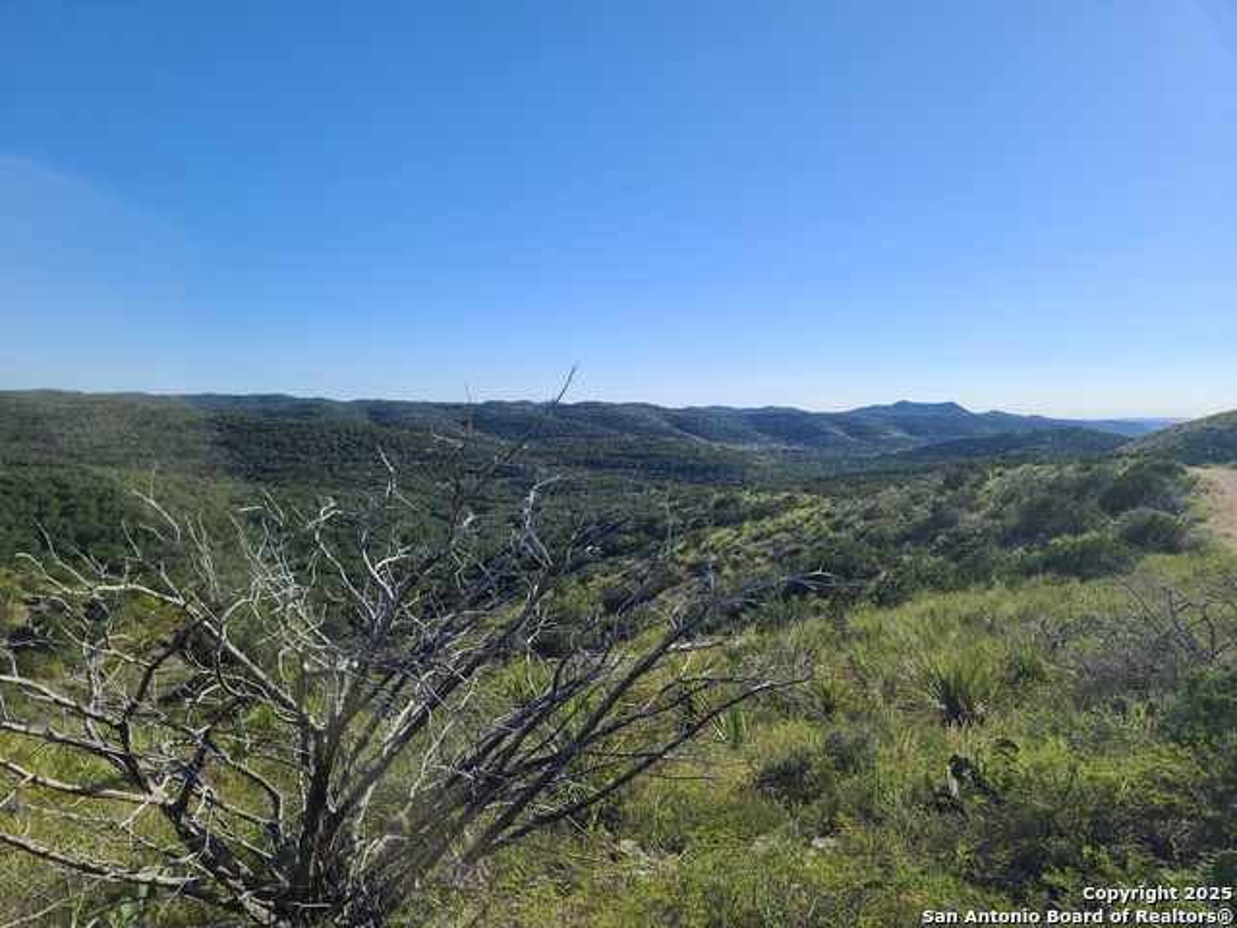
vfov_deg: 54.9
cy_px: 464
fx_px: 893
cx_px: 618
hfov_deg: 69.4
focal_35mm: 25
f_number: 1.8
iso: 16
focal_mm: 7
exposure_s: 1/960
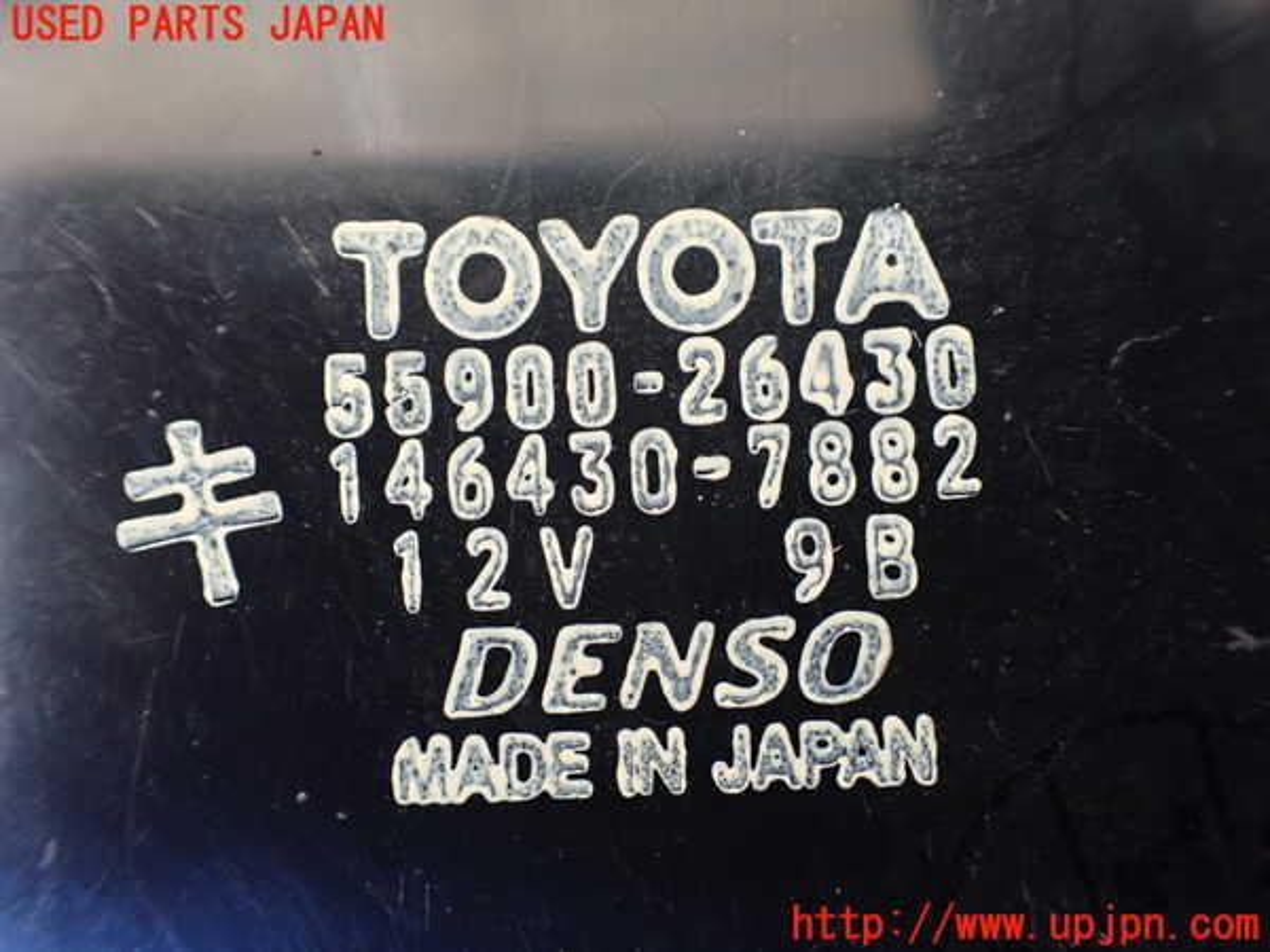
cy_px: 476
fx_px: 1101
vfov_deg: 46.8
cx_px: 635
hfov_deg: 60.0
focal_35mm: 30
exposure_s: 1/50
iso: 800
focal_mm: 5.4
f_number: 2.3
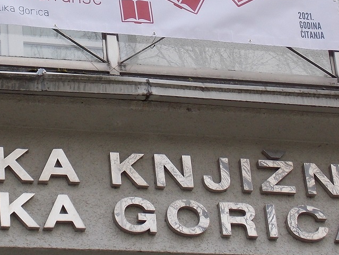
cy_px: 67
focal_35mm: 164
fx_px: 1607
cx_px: 123
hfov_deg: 12.0
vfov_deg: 9.0
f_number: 4.1
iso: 80
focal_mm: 11.5
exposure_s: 1/200
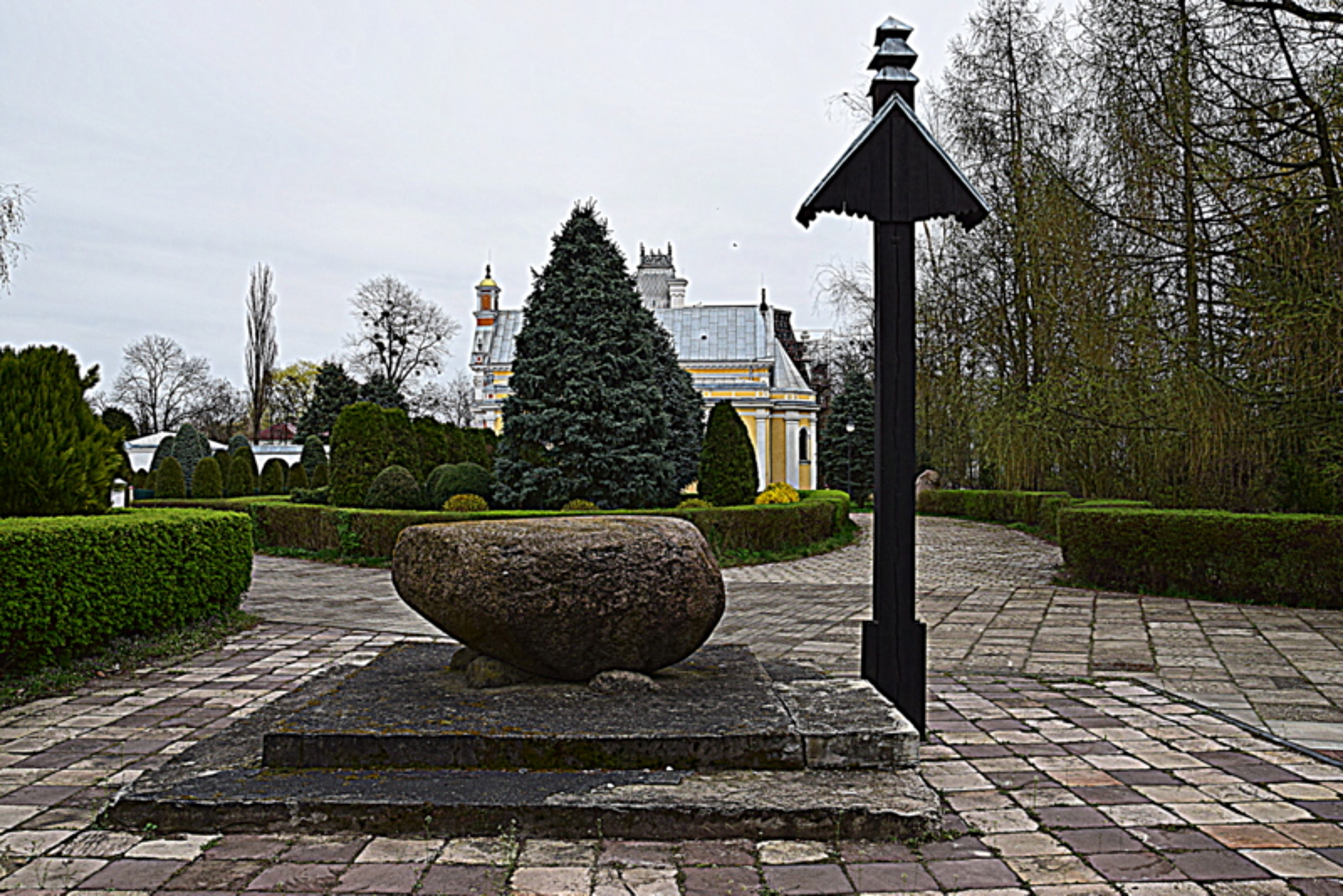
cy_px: 448
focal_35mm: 27
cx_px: 672
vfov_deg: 48.0
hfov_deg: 67.4
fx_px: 1008
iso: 400
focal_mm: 18
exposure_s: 1/160
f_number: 10
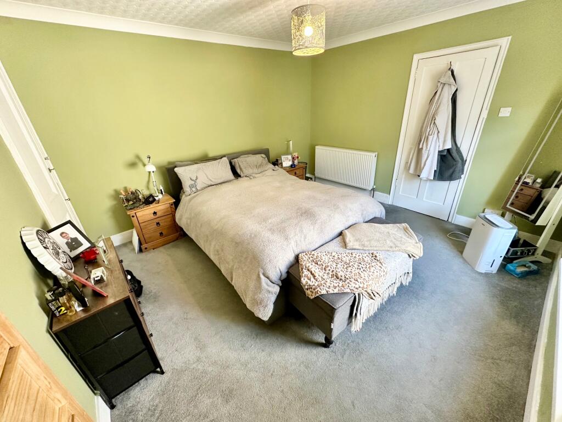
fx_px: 227
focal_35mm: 14
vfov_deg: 85.7
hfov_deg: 102.1
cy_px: 211
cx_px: 281
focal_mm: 2.22
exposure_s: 1/99
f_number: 2.2
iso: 250
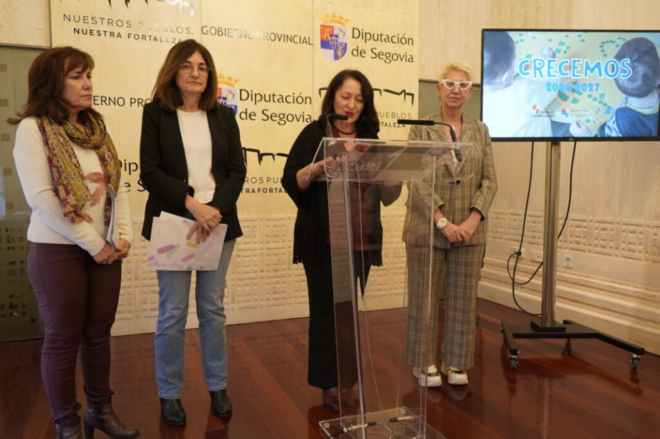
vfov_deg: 46.3
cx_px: 330
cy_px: 220
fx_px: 513
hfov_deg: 65.5
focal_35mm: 28
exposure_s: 1/160
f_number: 4
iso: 2500
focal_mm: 28
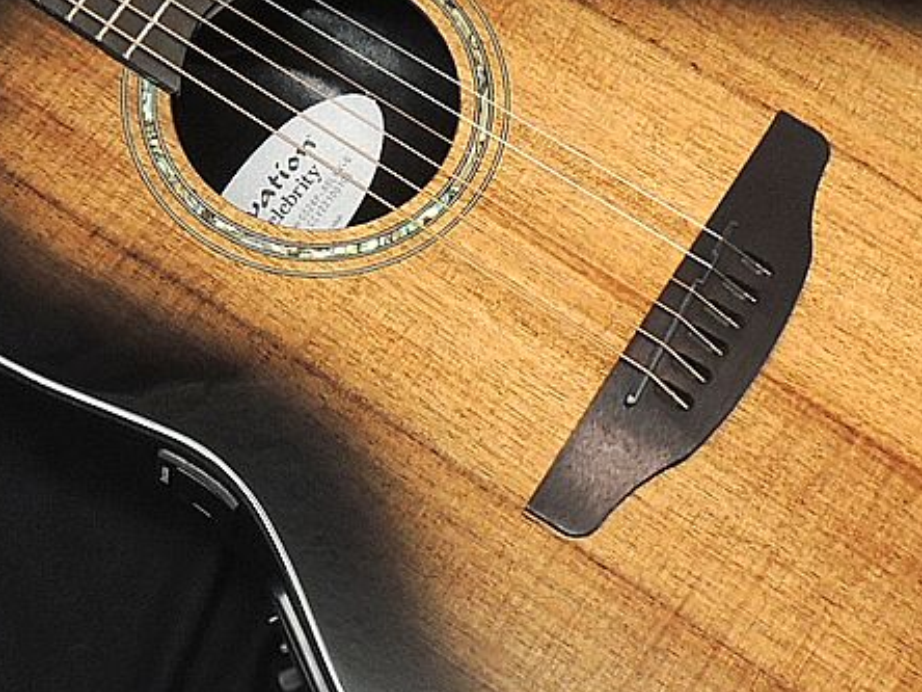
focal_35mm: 88
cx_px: 204
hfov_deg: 22.0
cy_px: 204
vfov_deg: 16.7
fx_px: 2344
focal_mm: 5.8
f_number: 3.2
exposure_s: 1/20
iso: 400
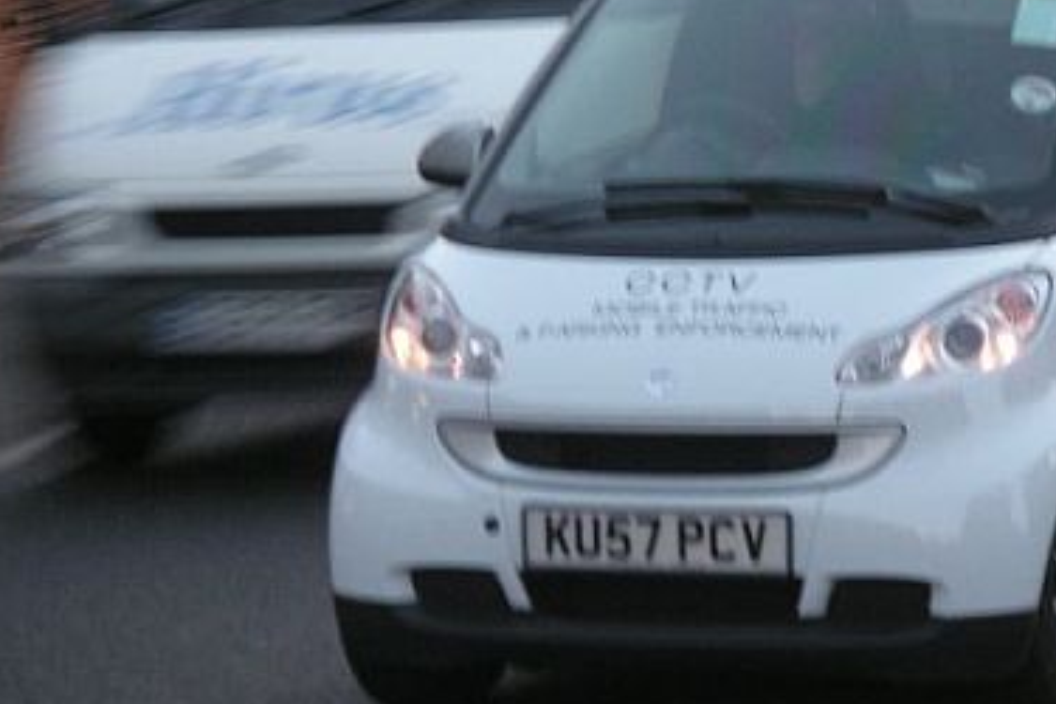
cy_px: 177
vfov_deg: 7.5
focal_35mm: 183
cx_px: 786
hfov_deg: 11.2
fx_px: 5368
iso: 100
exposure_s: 1/15
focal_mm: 17.1
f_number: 4
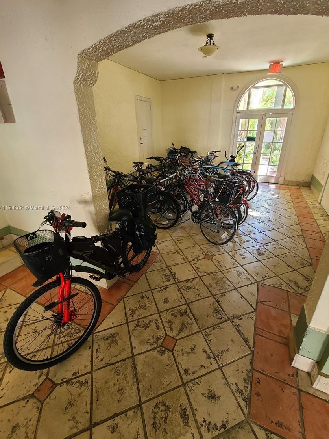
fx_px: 177
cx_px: 175
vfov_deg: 102.0
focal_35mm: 14
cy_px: 208
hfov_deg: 85.6
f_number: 2.2
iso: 320
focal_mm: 2.2
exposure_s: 1/59
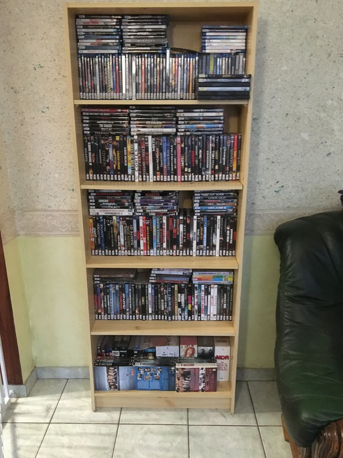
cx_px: 172
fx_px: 383
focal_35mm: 29
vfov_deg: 61.7
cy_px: 229
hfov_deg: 48.2
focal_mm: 4.15
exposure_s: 1/17
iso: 500
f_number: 2.2
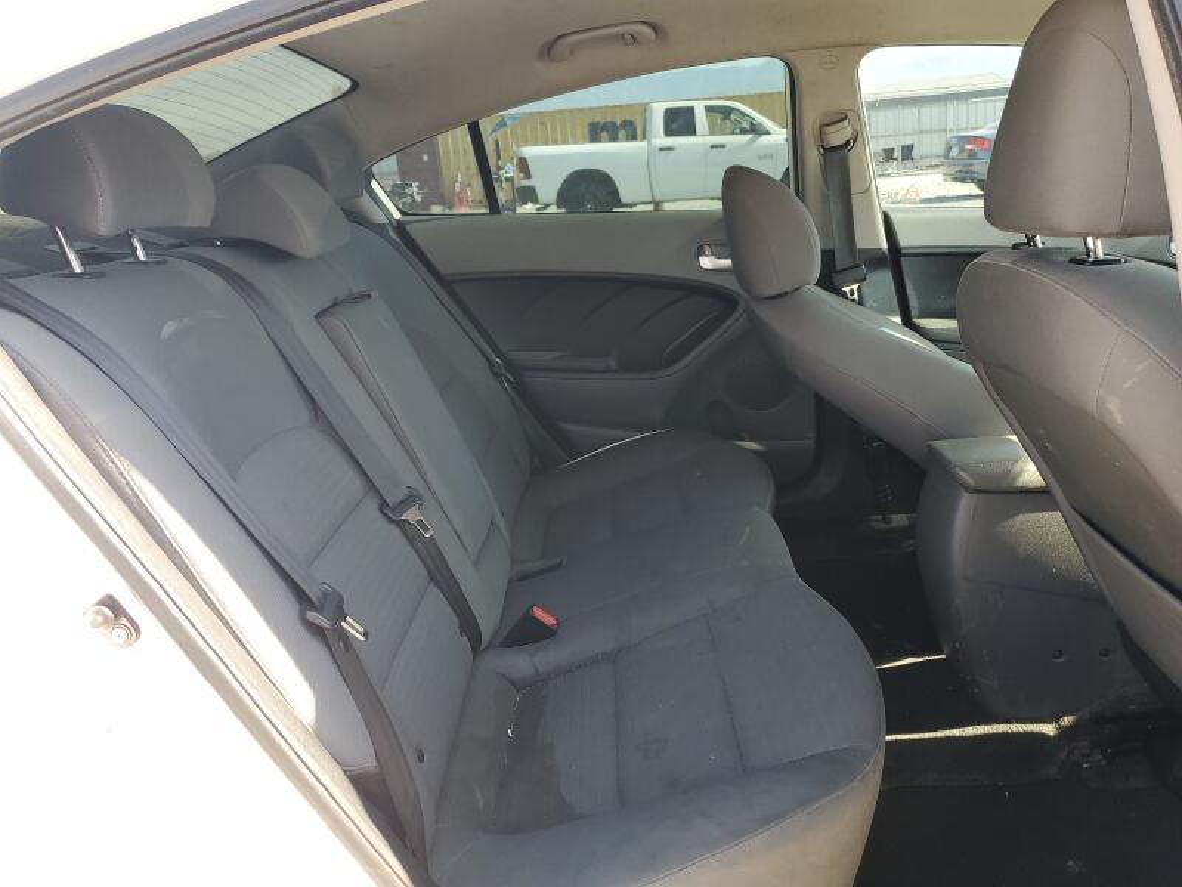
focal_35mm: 26
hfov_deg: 67.3
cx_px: 591
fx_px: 888
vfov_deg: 53.1
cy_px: 444
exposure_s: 1/196
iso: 50
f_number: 1.5
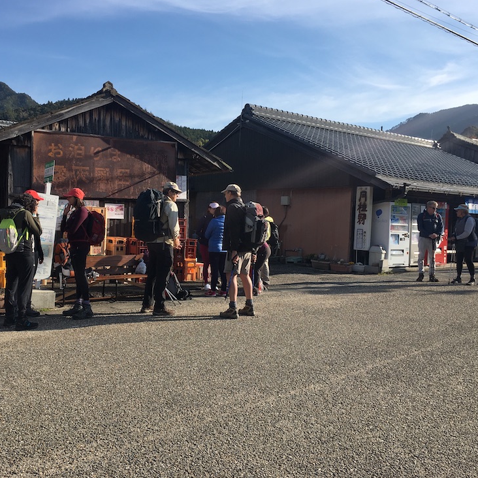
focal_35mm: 35
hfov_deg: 47.1
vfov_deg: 47.2
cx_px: 202
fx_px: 547
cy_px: 237
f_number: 2.2
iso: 25
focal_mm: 4.15
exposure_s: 1/1241
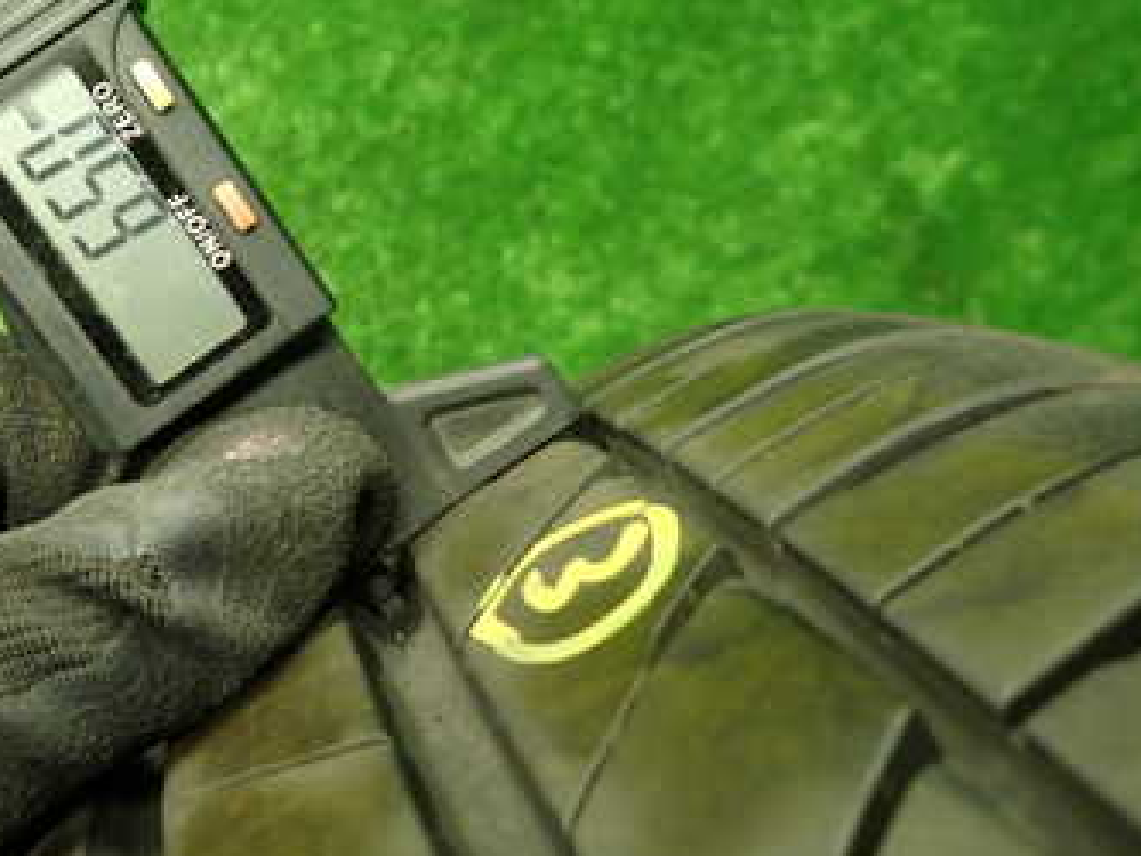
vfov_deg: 32.2
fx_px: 1484
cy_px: 411
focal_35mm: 45
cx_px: 401
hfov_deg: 41.6
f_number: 2
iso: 200
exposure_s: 1/50
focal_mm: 4.5
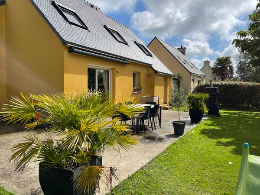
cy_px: 98
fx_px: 195
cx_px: 130
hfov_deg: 67.3
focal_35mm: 26
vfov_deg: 53.1
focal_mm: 4.2
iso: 32
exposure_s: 1/4000
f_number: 1.6
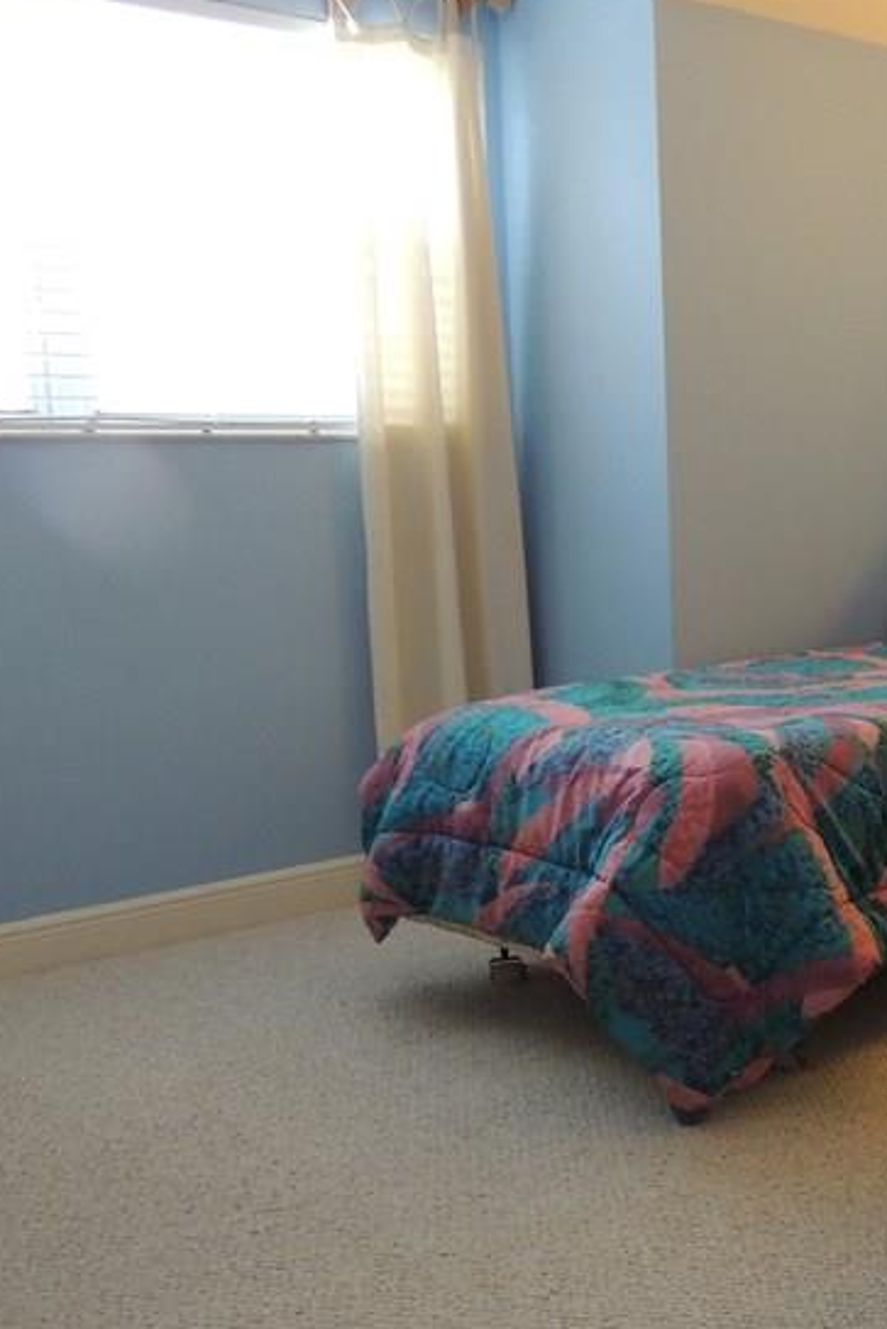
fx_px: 1736
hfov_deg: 26.7
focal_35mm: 47
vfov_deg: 41.7
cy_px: 804
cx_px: 941
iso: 400
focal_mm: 4.3
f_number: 3
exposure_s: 1/15
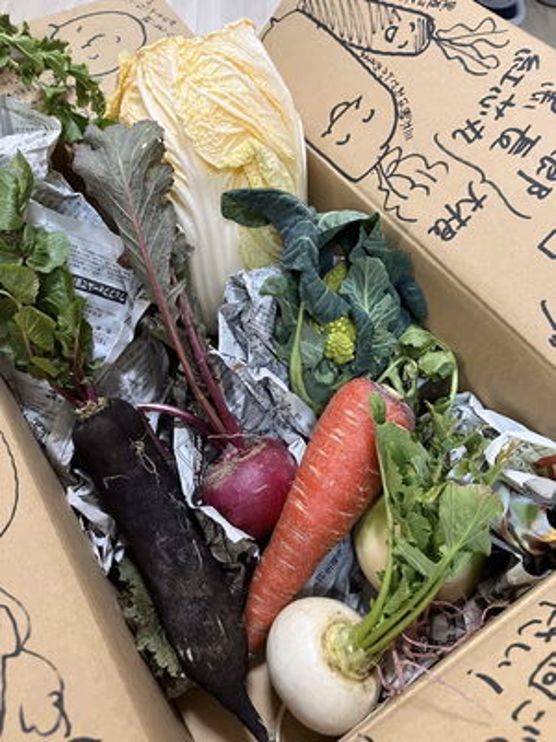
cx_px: 278
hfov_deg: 49.7
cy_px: 371
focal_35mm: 28
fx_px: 600
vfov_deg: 63.4
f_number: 1.8
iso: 250
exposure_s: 1/60
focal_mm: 3.99
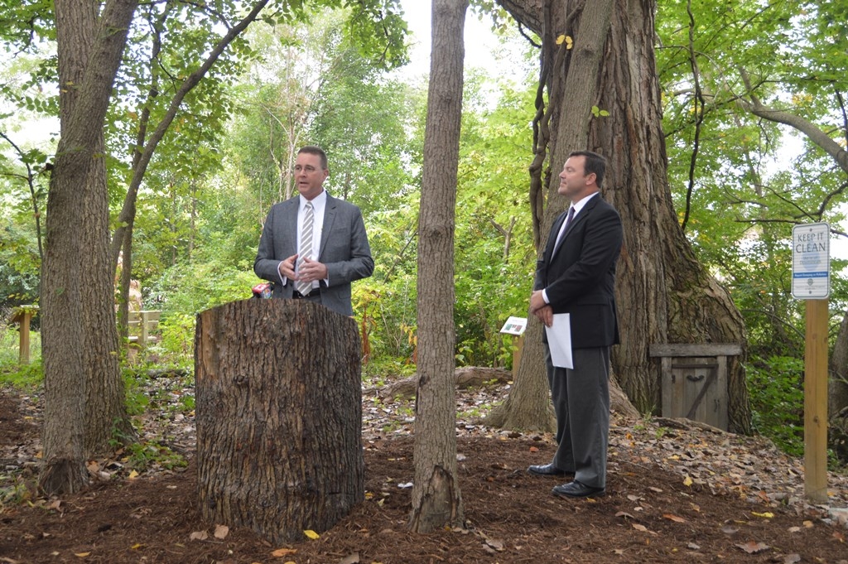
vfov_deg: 36.8
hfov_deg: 53.2
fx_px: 847
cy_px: 282
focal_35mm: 36
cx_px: 424
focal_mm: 24
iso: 400
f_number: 4.5
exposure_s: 1/80
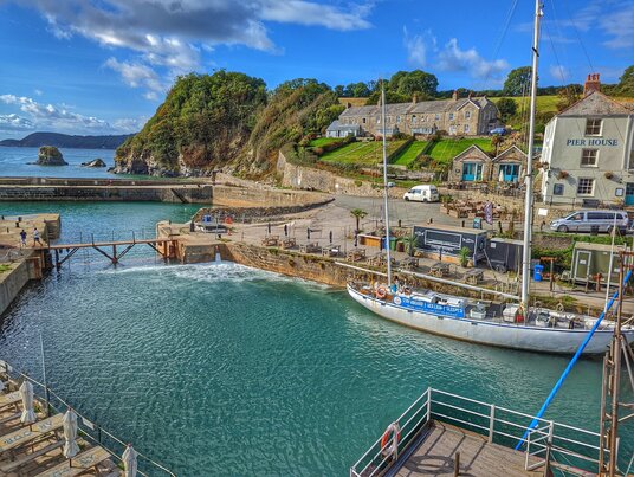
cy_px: 238
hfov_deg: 71.5
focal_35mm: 24
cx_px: 317
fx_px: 440
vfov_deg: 56.9
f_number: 1.85
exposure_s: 1/2020
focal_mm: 6.81
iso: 37
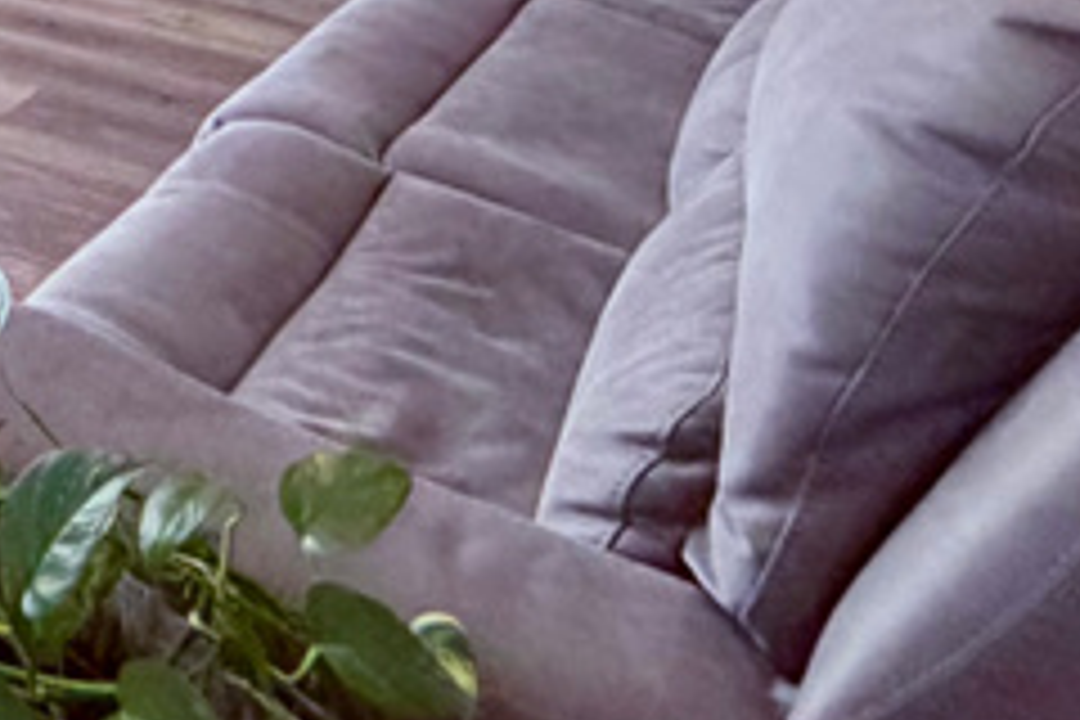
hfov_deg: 26.8
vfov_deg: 19.1
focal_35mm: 62
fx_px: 1860
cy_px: -369
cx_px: -360
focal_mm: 2.22
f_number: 2.2
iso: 320
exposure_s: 1/120
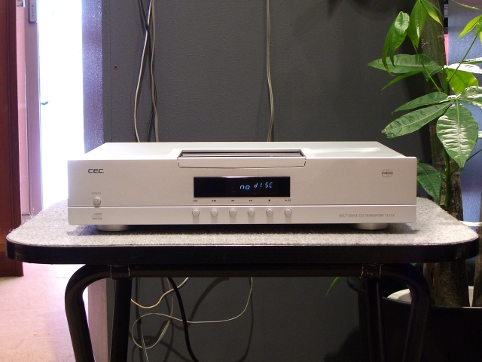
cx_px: 241
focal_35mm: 68
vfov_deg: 21.6
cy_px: 181
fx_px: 947
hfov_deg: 28.6
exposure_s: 1/15
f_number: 4
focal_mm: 14.2
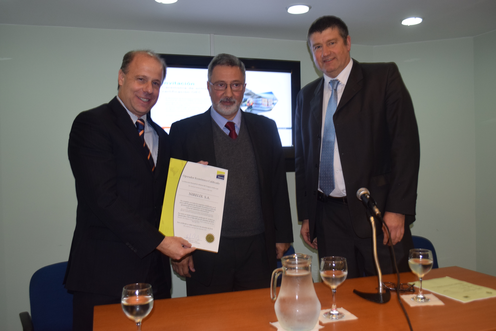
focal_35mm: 33
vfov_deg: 40.0
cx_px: 248
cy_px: 166
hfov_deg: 57.2
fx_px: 455
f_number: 4.5
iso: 800
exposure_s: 1/80
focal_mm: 22
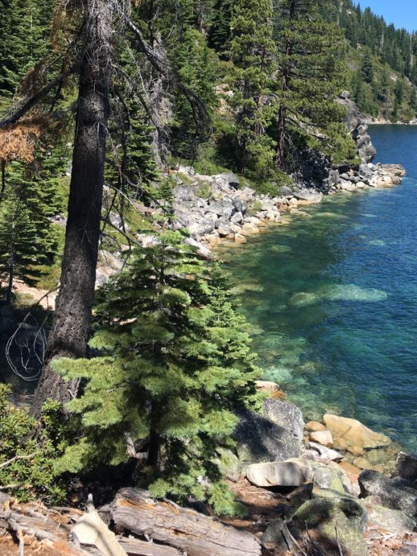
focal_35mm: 43
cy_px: 160
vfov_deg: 42.9
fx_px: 691
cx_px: 307
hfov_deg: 33.0
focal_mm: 4.15
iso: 25
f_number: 2.2
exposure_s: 1/845
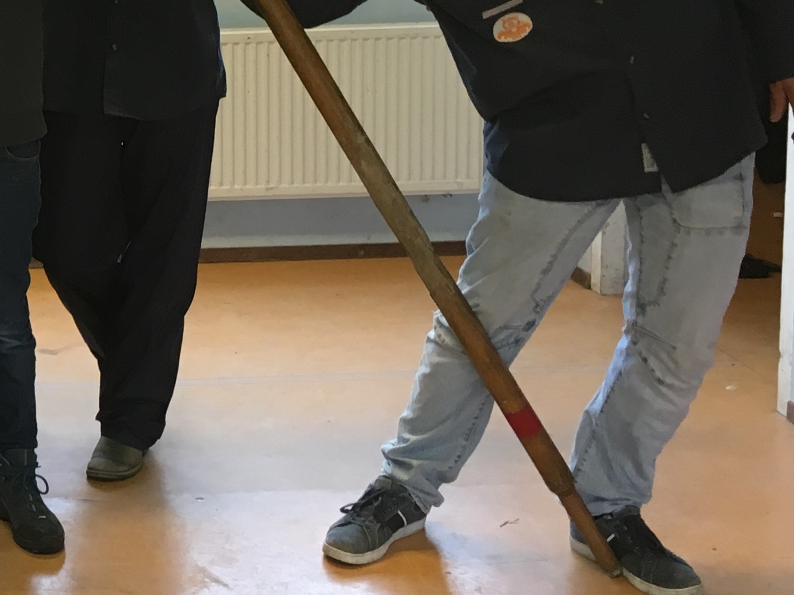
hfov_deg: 21.0
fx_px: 1927
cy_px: 28
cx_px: -258
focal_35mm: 84
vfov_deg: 17.2
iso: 80
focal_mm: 4.15
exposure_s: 1/33
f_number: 2.2
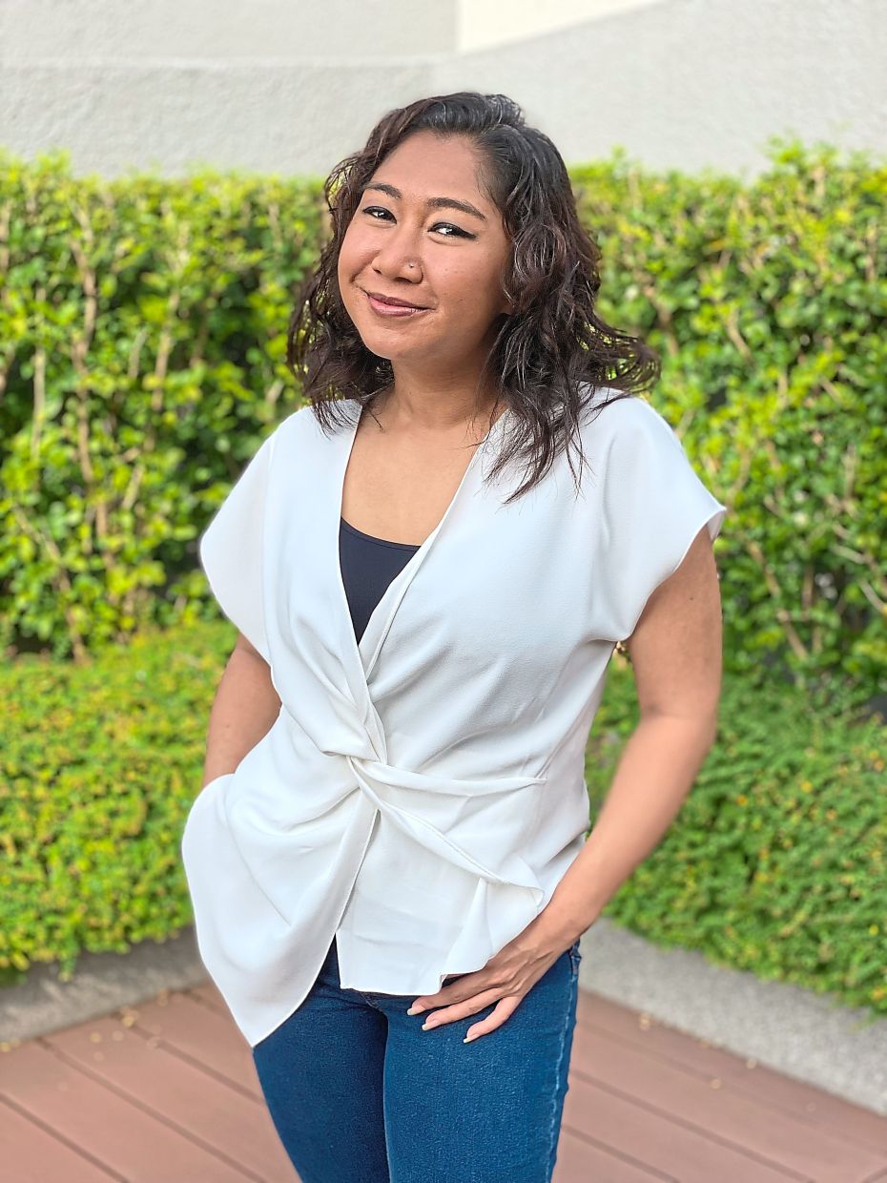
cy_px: 592
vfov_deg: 36.8
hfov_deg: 28.0
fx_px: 1777
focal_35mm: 52
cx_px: 444
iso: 20
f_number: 2
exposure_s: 1/639
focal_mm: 6
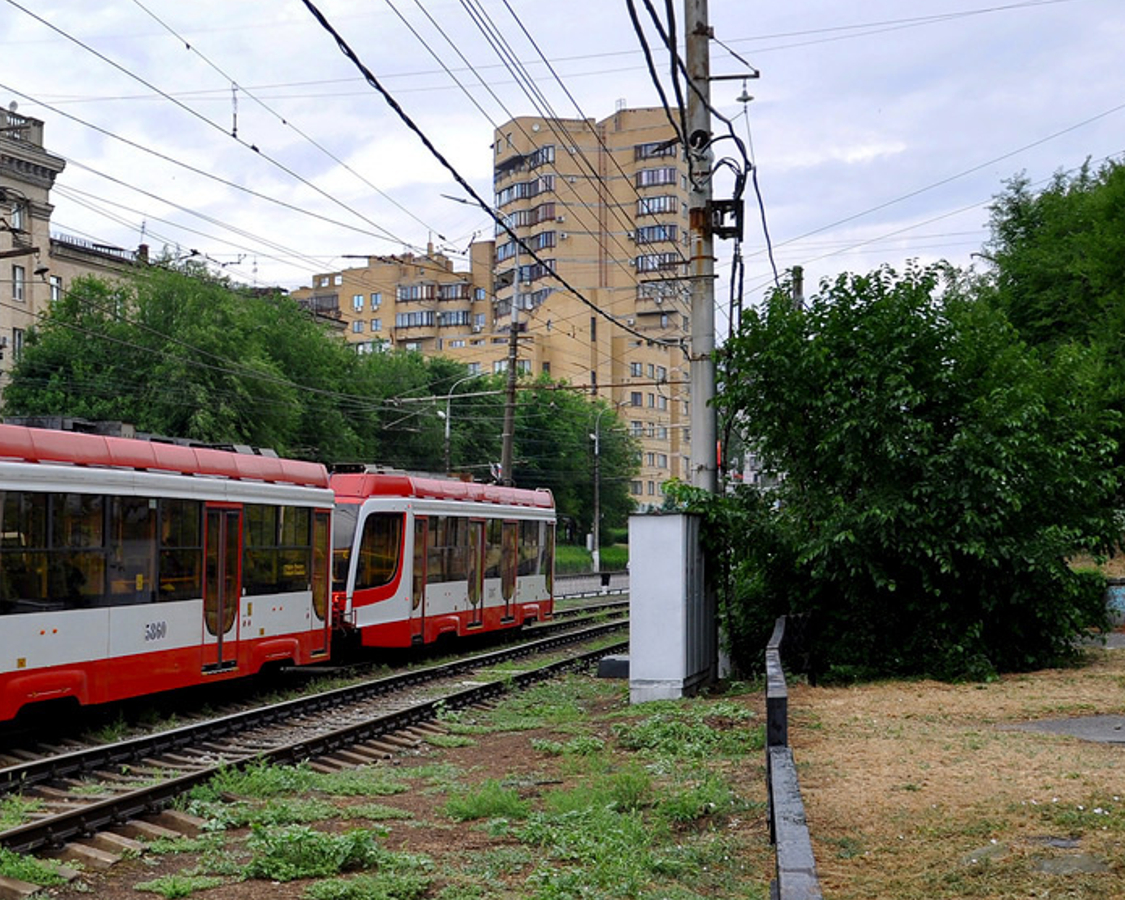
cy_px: 432
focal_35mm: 51
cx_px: 104
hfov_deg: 34.5
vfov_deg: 29.7
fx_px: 1698
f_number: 6.3
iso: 200
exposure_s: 1/320
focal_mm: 18
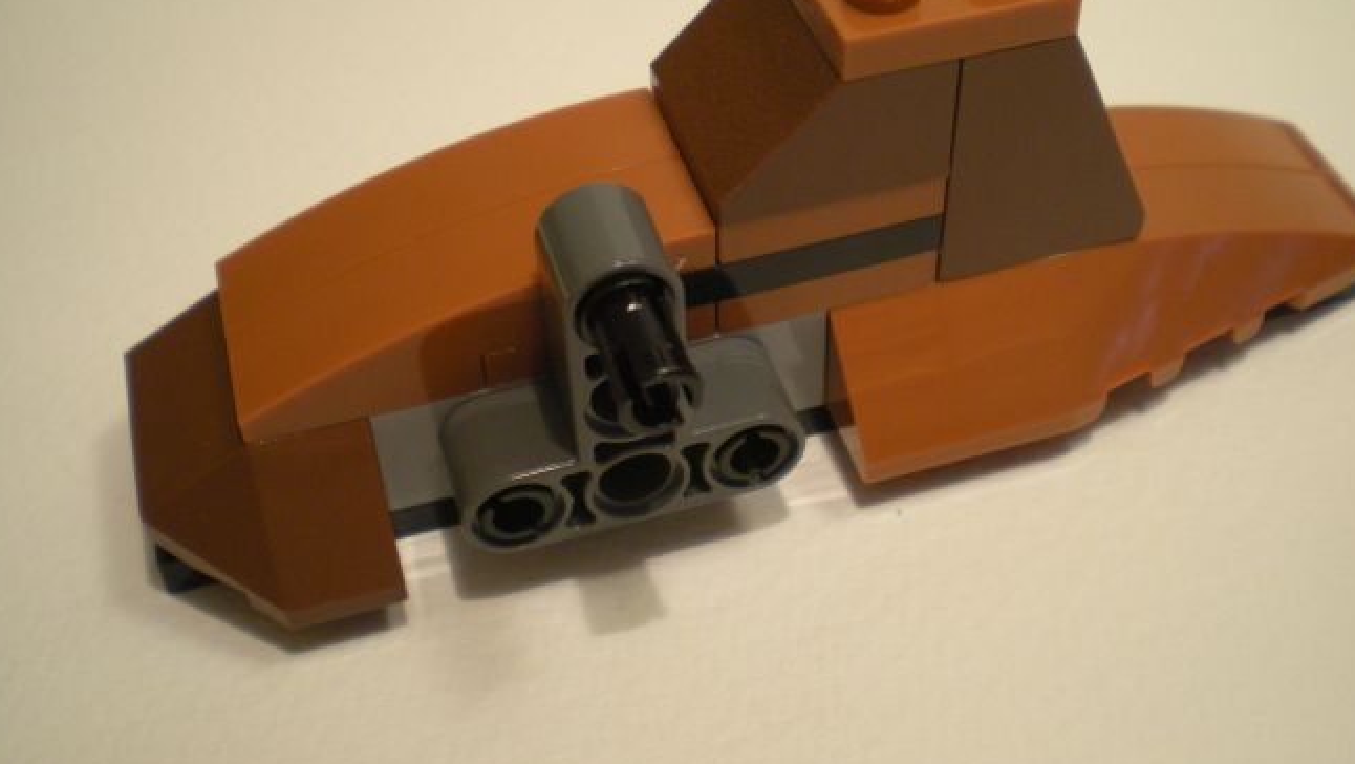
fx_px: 1653
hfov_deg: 44.6
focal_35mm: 46
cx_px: 694
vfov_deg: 25.9
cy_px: 282
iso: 200
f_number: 3.1
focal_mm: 6.3
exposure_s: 1/69.2
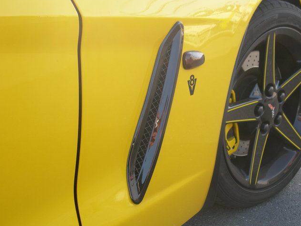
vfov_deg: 30.2
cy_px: 98
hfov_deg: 39.6
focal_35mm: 48
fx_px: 417
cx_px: 164
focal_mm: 7.8
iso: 50
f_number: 2.8
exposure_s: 1/147
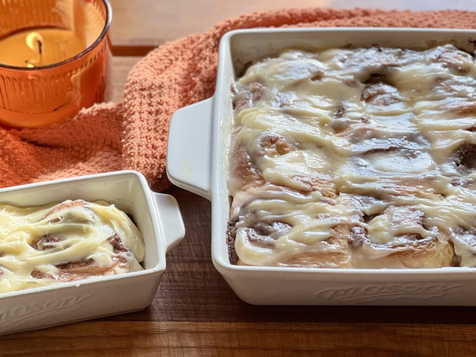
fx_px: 1059
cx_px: 238
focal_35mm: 77
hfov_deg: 25.3
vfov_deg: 19.1
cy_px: 178
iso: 64
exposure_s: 1/120
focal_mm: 9
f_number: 2.8
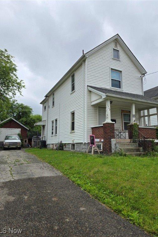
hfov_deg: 53.1
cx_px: 81
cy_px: 119
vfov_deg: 73.7
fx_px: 158
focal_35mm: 24
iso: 12
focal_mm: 6.3
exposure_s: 1/671
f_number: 1.7
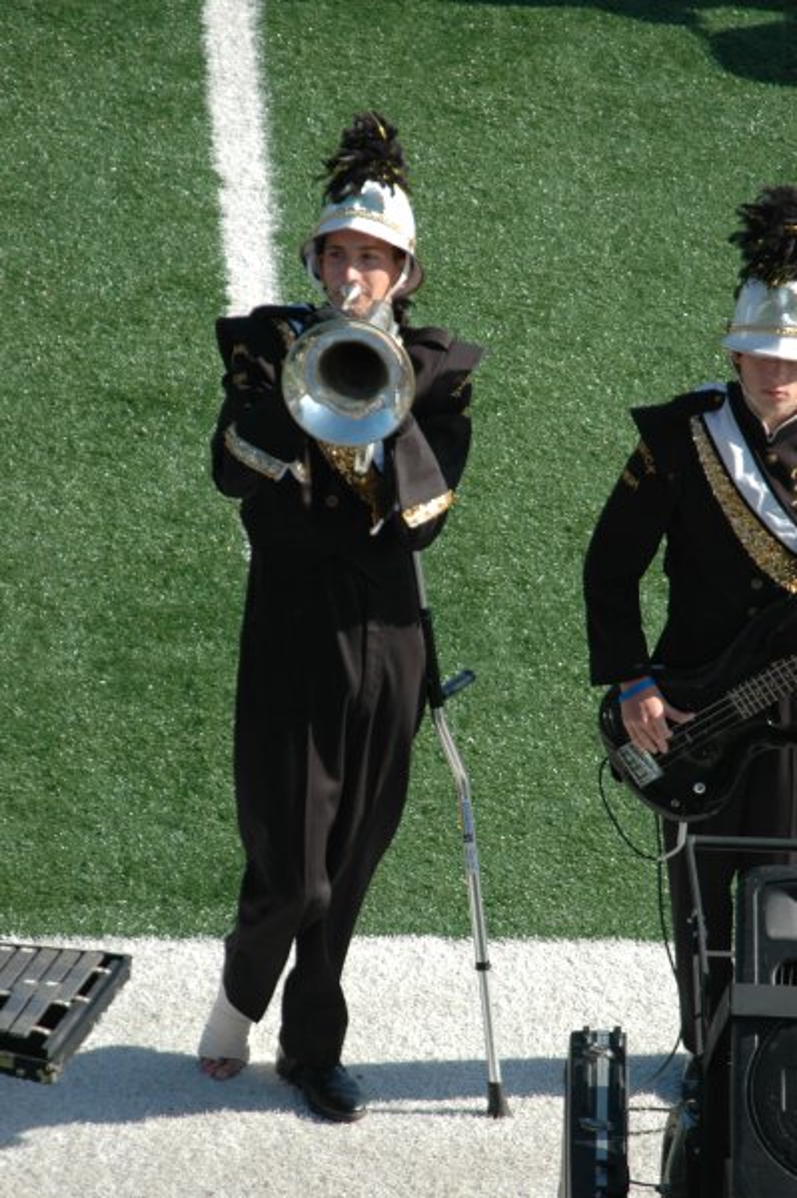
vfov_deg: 3.4
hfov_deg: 2.3
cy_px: 599
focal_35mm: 600
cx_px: 398
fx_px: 19958
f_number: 5.6
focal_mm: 400
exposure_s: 1/640
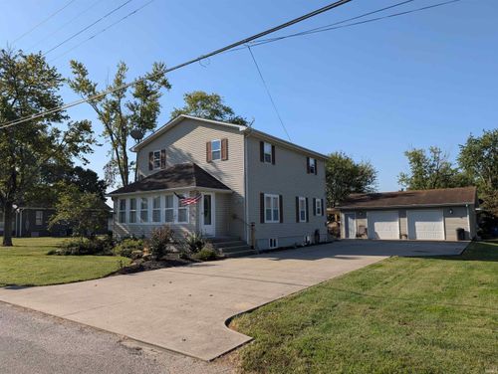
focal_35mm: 24
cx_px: 249
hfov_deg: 71.5
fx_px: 346
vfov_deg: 56.9
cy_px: 187
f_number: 1.68
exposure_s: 1/1052
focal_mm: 6.9
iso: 22
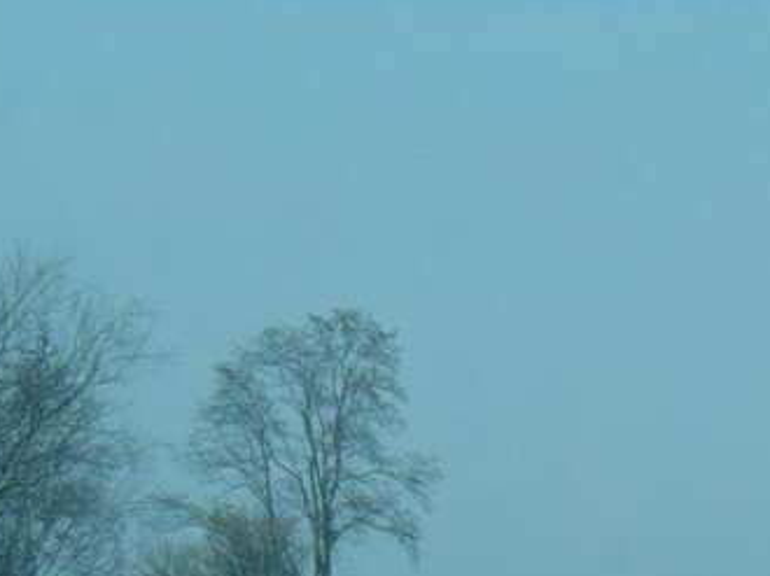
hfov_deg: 7.5
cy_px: 695
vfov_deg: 5.6
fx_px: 5824
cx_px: 674
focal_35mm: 262
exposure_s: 1/400
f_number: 3.9
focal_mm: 19.4
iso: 80
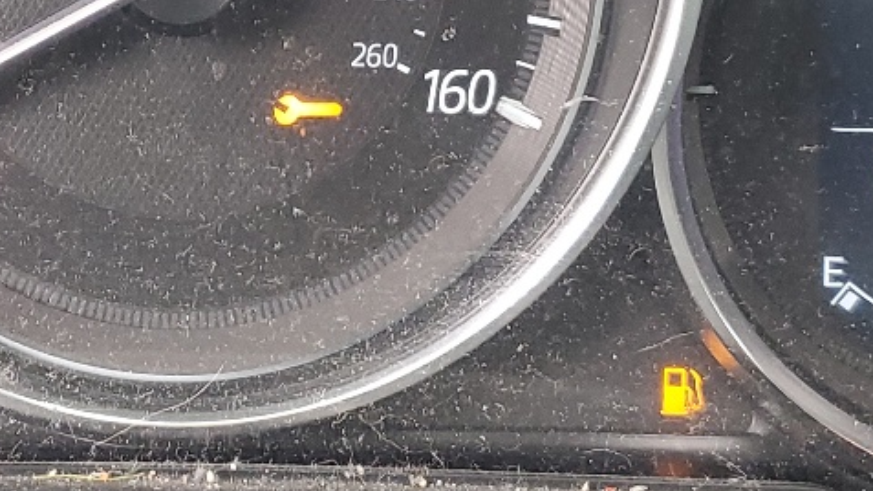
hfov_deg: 22.1
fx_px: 2198
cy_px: -134
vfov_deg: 12.4
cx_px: 130
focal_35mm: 95
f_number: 1.5
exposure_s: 1/60.2
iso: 122
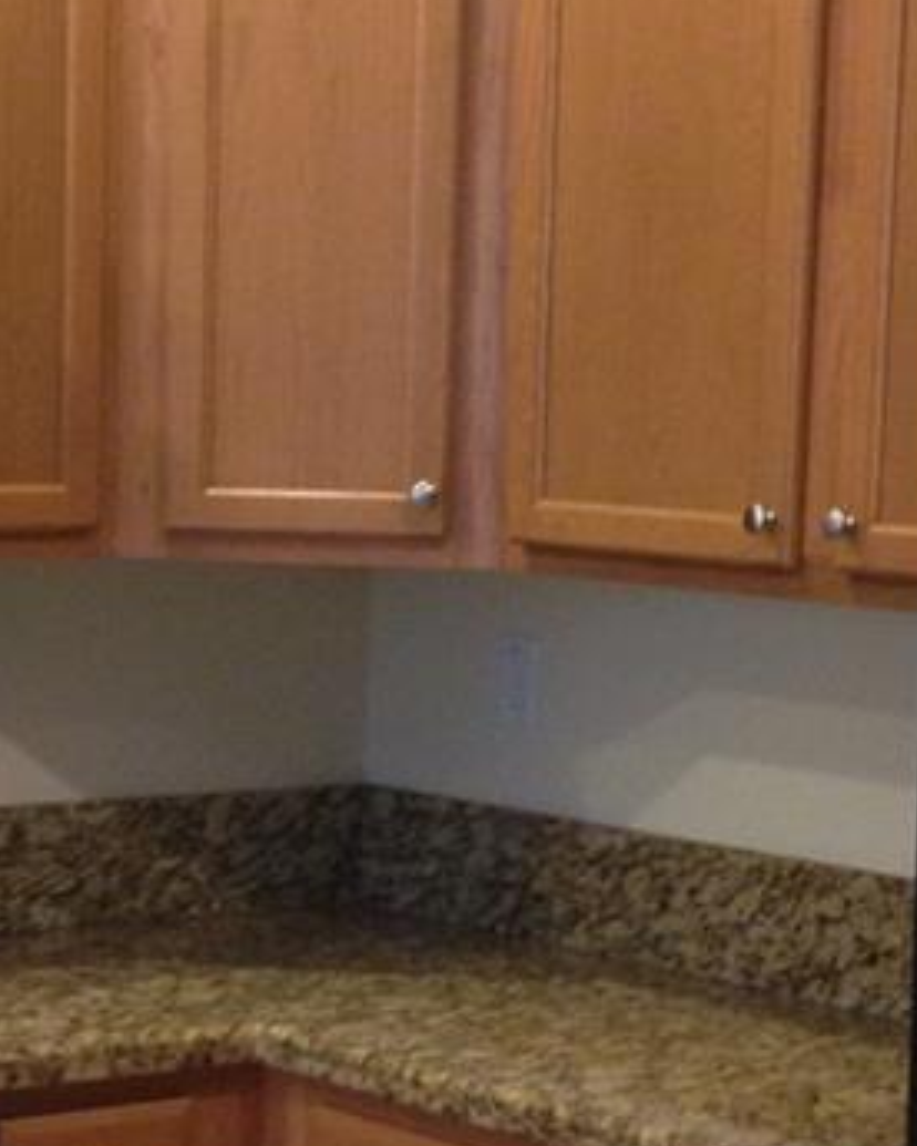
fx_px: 3800
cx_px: 156
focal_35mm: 112
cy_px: 850
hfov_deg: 13.7
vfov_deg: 17.1
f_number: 2.4
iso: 200
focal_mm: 4.12
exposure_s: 1/20
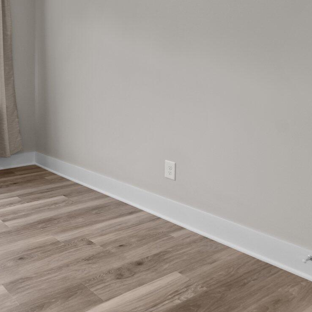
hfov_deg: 44.6
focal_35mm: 33
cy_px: 78
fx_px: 337
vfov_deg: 47.9
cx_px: 24
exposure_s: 1/8
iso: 400
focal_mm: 14
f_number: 5.6
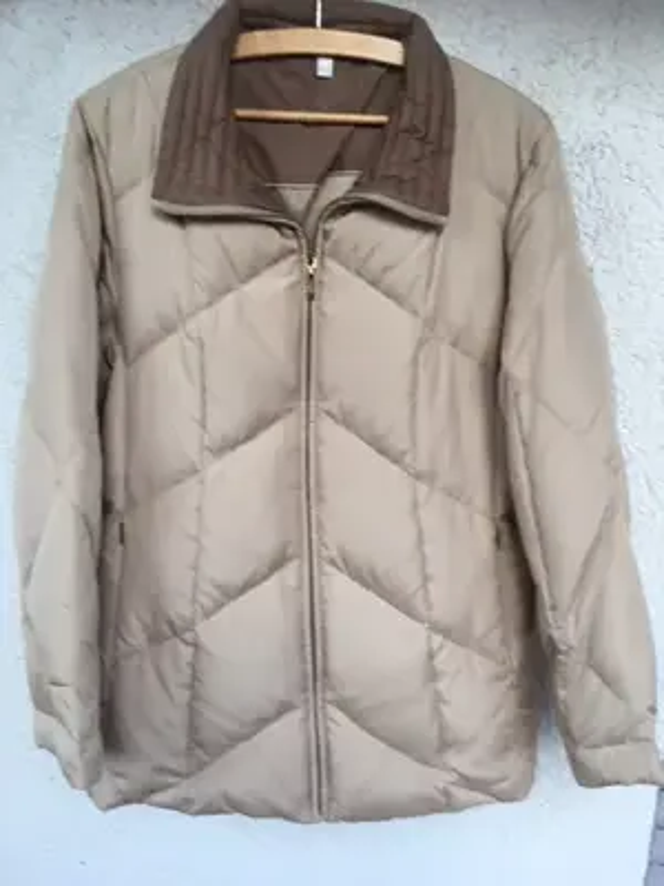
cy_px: 443
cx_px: 332
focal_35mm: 29
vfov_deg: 61.7
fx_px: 742
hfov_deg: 48.2
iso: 25
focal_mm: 4.15
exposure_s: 1/50
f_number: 2.2
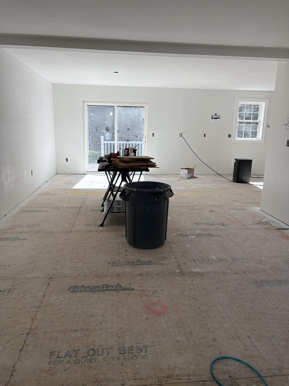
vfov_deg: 67.3
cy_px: 193
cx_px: 144
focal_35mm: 26
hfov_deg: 53.1
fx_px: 289
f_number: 1.6
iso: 50
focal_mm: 5.96
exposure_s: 1/438
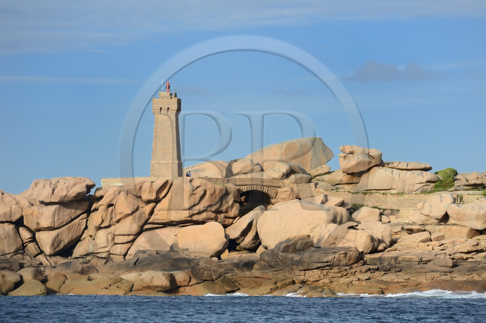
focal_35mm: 190
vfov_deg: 7.2
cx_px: 243
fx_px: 2563
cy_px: 162
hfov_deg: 10.8
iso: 400
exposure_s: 1/1250
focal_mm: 190
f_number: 7.1
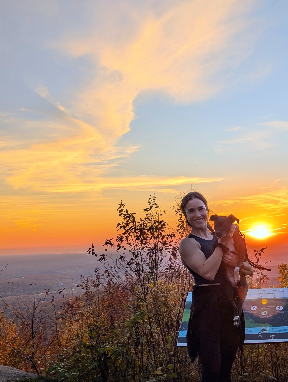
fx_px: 509
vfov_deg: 40.5
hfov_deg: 30.3
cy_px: 266
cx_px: 258
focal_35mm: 46
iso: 18
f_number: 1.68
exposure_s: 1/633
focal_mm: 6.9
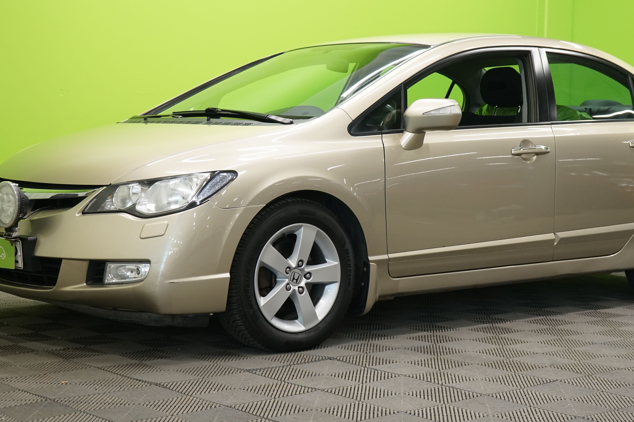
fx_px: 1180
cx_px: 354
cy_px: 172
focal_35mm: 67
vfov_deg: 20.3
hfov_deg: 30.1
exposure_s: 1/50
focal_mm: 49
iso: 800
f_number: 5.6
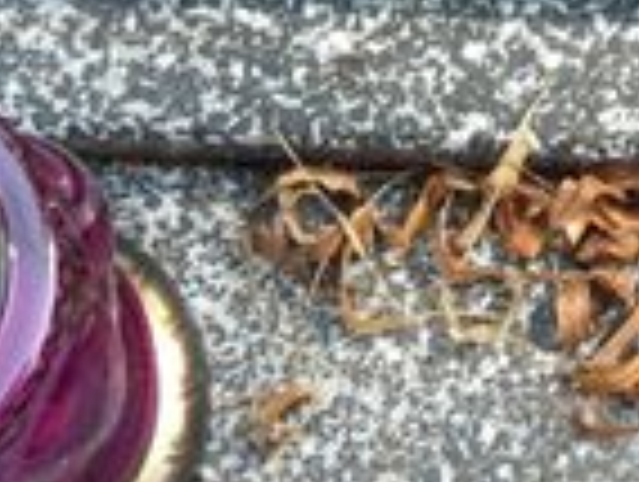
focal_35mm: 135
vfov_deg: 10.4
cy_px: -369
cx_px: 284
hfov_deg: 14.6
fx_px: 2496
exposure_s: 1/125
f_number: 3.6
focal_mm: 6.5
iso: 80
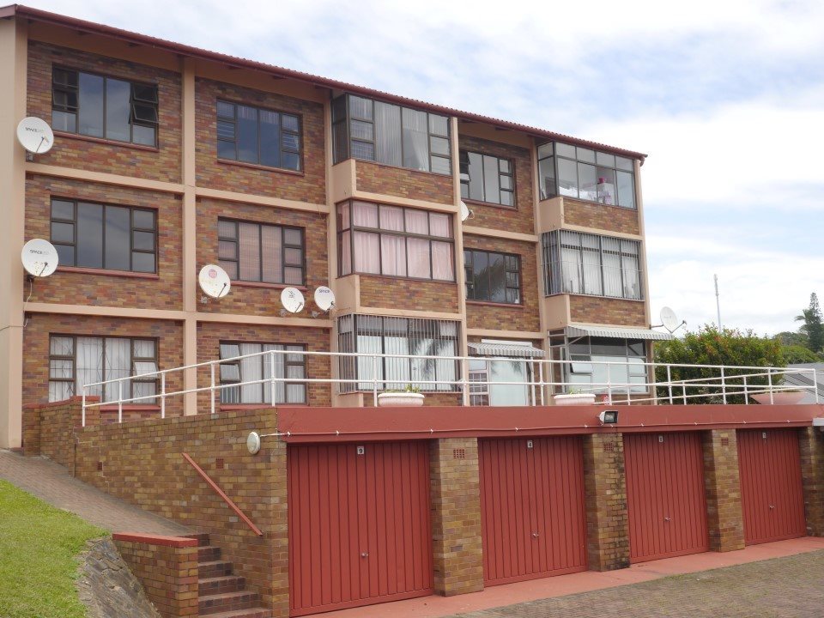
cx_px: 412
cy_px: 309
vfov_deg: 34.3
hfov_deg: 44.8
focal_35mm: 42
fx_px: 1000
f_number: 10
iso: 160
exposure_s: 1/160
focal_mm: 21
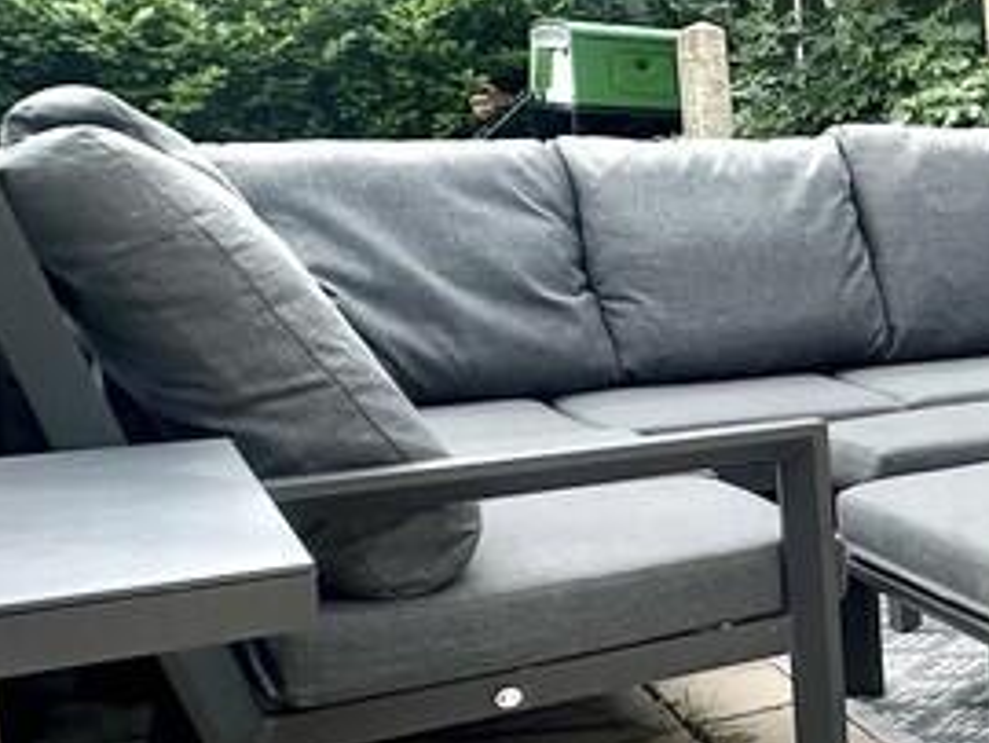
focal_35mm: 53
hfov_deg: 23.4
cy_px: 359
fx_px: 1516
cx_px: 1685
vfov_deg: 27.6
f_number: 2.2
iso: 50
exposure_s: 1/1125
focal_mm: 2.22
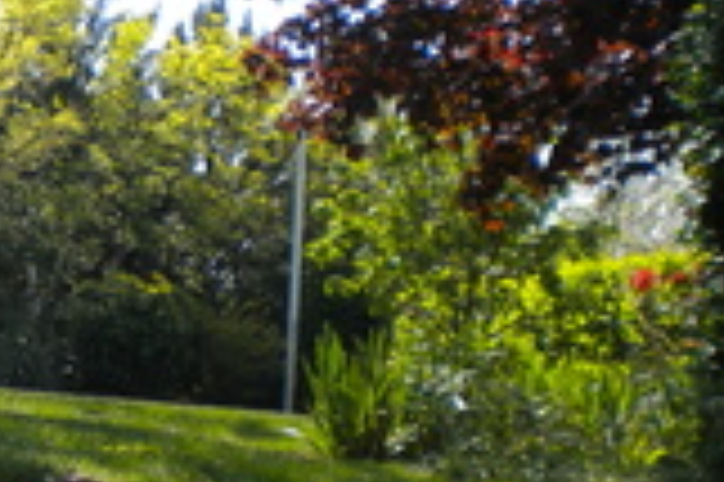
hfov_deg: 17.1
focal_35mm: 113
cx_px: -216
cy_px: 421
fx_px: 2270
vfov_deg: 12.0
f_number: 4.6
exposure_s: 1/340
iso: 80
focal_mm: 6.3
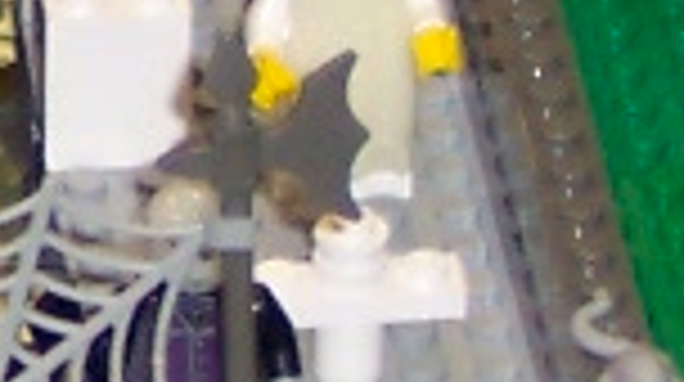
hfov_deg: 3.8
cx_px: -994
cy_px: 162
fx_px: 10251
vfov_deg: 2.1
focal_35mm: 566
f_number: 4
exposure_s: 1/60
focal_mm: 16
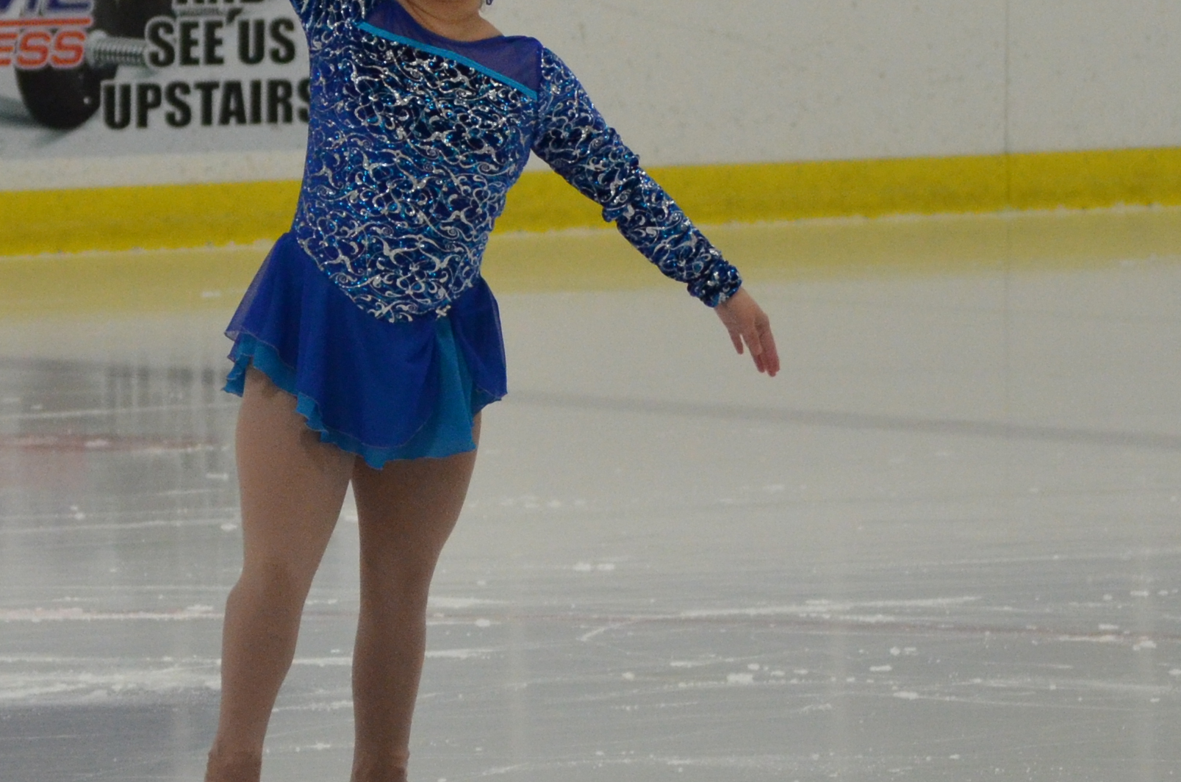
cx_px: 404
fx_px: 12046
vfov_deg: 3.7
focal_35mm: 368
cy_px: 168
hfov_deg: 5.6
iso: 1600
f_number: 4.2
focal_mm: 80
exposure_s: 1/320
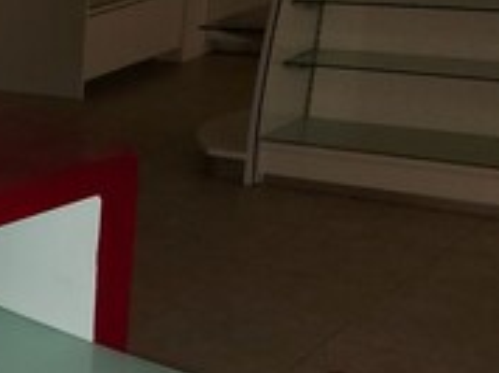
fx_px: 1166
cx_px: -278
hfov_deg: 20.3
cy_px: 381
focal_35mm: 81
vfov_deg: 17.7
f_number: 1.8
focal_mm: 5.23
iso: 250
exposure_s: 1/25
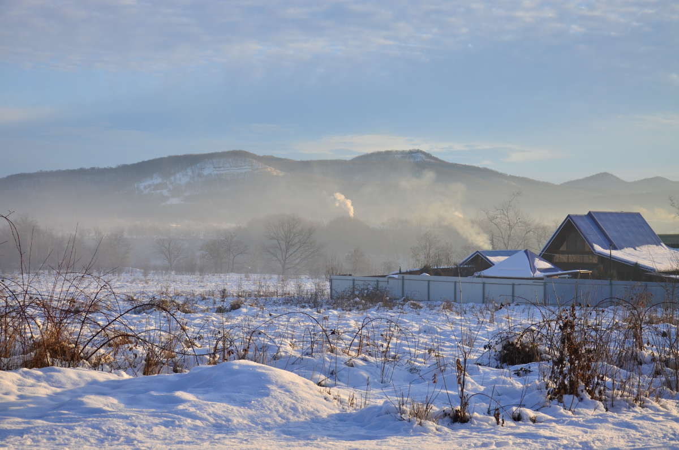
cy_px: 225
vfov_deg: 22.5
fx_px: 1129
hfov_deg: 33.5
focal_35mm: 60
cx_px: 340
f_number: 5.6
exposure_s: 1/400
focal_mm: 40
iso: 100
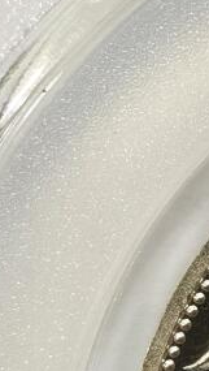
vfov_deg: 5.8
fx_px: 3643
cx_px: 532
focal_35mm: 371
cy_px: 163
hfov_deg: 3.2
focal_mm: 5.56
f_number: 16
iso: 100
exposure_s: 1/100
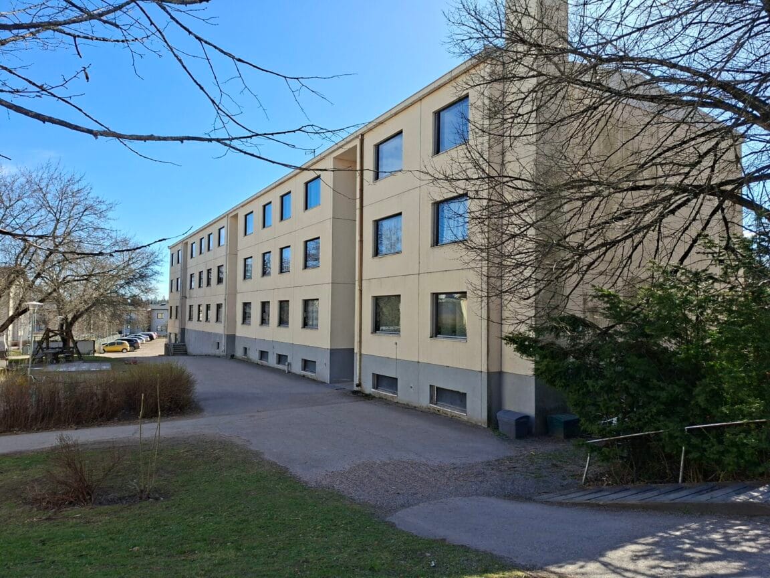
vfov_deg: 58.9
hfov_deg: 73.9
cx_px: 385
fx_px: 512
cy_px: 289
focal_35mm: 23
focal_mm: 5.54
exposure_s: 1/1353
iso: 50
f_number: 1.8
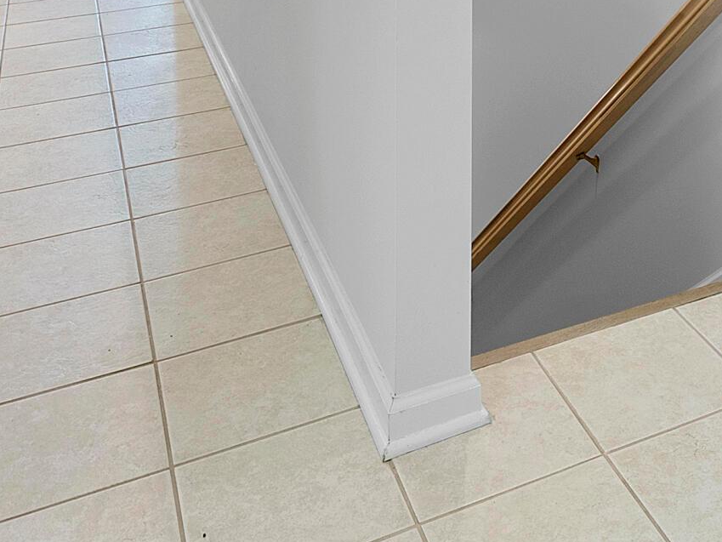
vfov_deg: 22.5
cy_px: -303
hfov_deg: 35.5
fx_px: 1064
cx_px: 635
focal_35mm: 51
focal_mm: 15
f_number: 9
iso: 640
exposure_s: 1/2.5
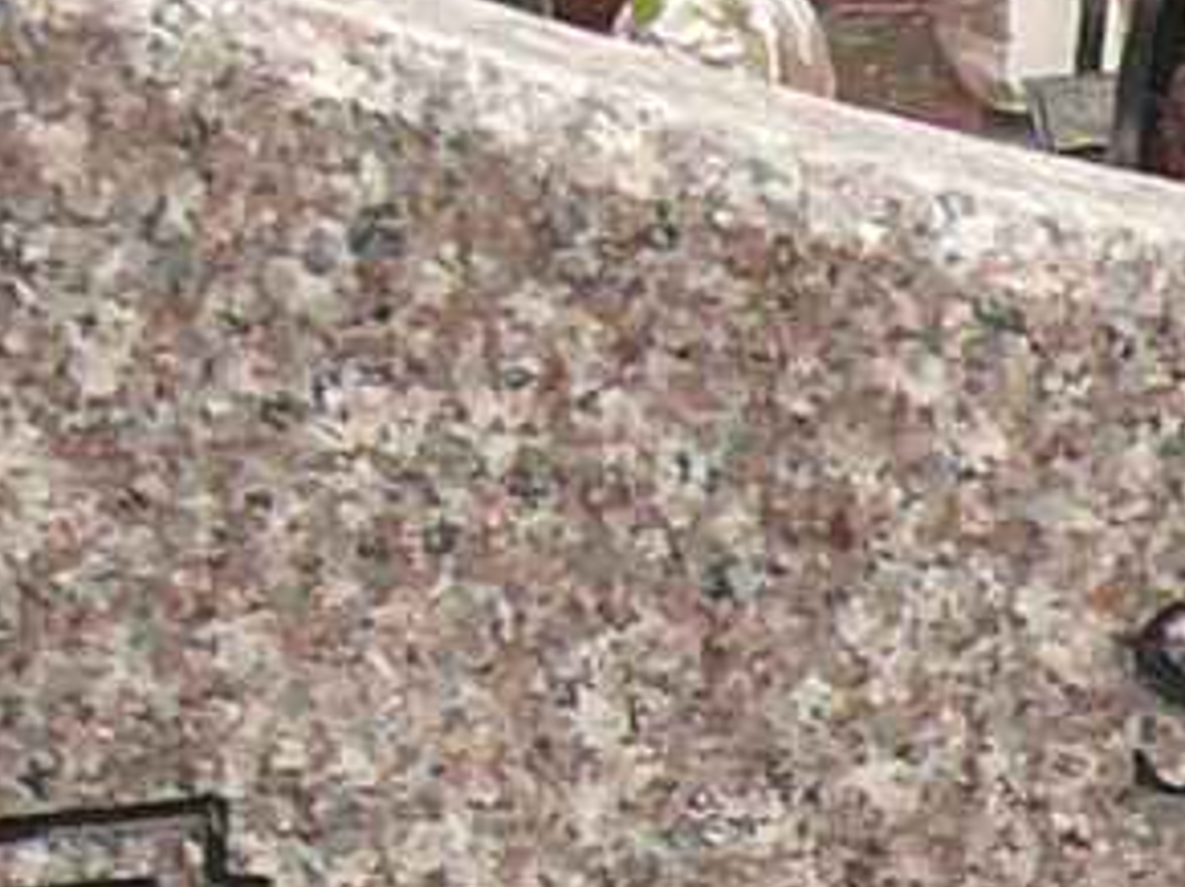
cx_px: 1287
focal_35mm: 379
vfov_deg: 3.9
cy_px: 1790
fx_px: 12969
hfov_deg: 5.2
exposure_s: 1/200
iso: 100
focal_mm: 7.5
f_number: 3.5
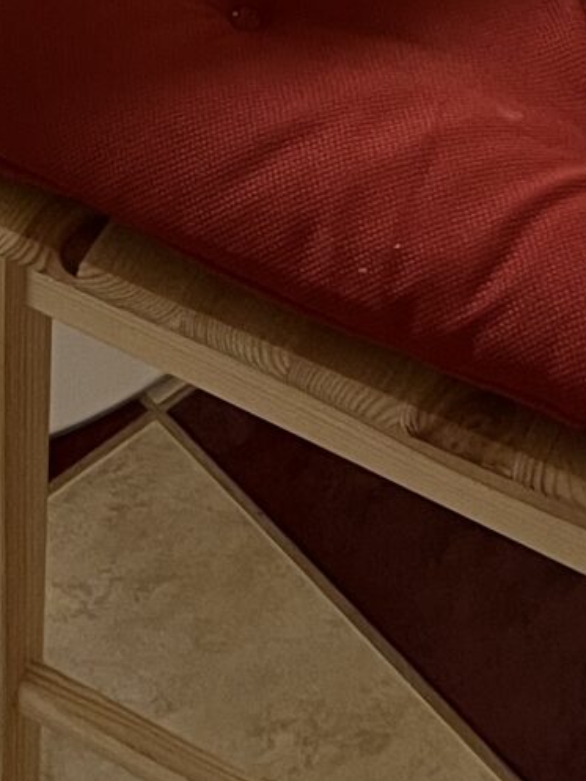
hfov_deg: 11.0
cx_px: 69
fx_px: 3023
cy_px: -833
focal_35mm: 134
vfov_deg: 12.7
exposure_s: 1/50
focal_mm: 5.1
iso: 125
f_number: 1.6
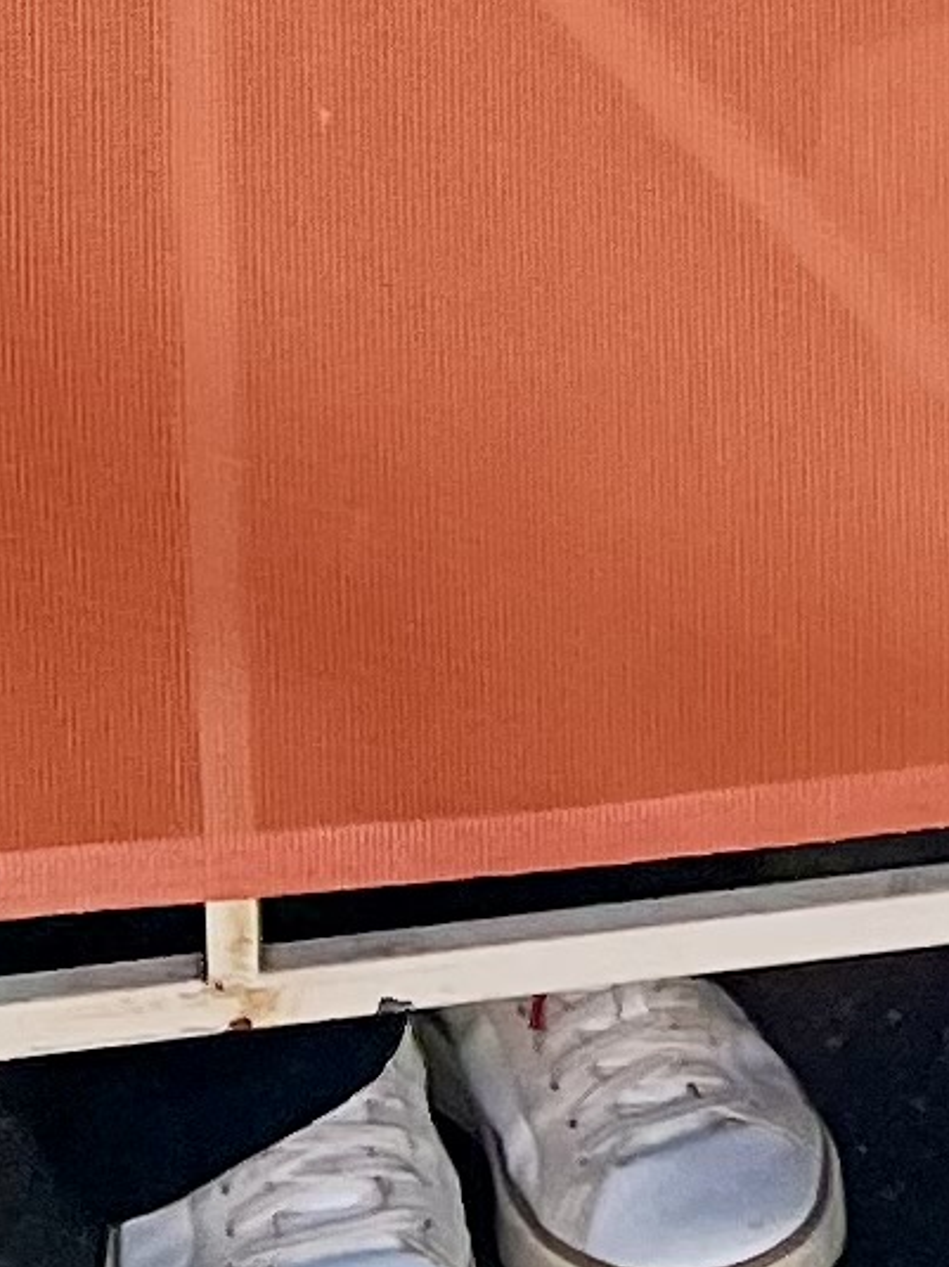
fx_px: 7167
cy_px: -1565
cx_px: 3330
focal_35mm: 196
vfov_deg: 9.2
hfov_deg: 6.5
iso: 50
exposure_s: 1/866
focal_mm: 5.7
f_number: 1.5
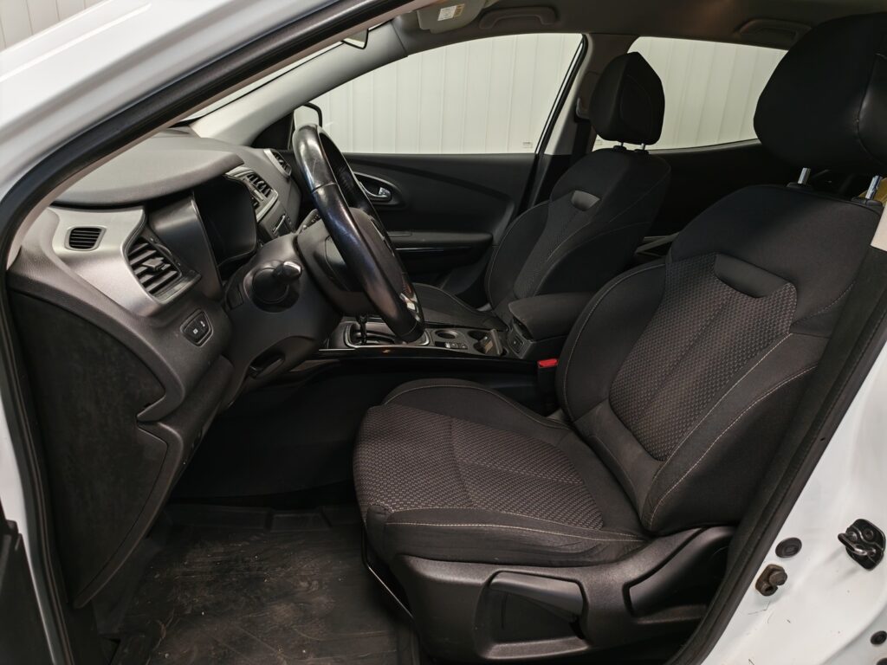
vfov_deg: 58.9
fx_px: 589
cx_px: 444
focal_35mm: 23
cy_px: 332
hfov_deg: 73.9
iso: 125
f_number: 1.6
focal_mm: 5.4
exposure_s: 1/50
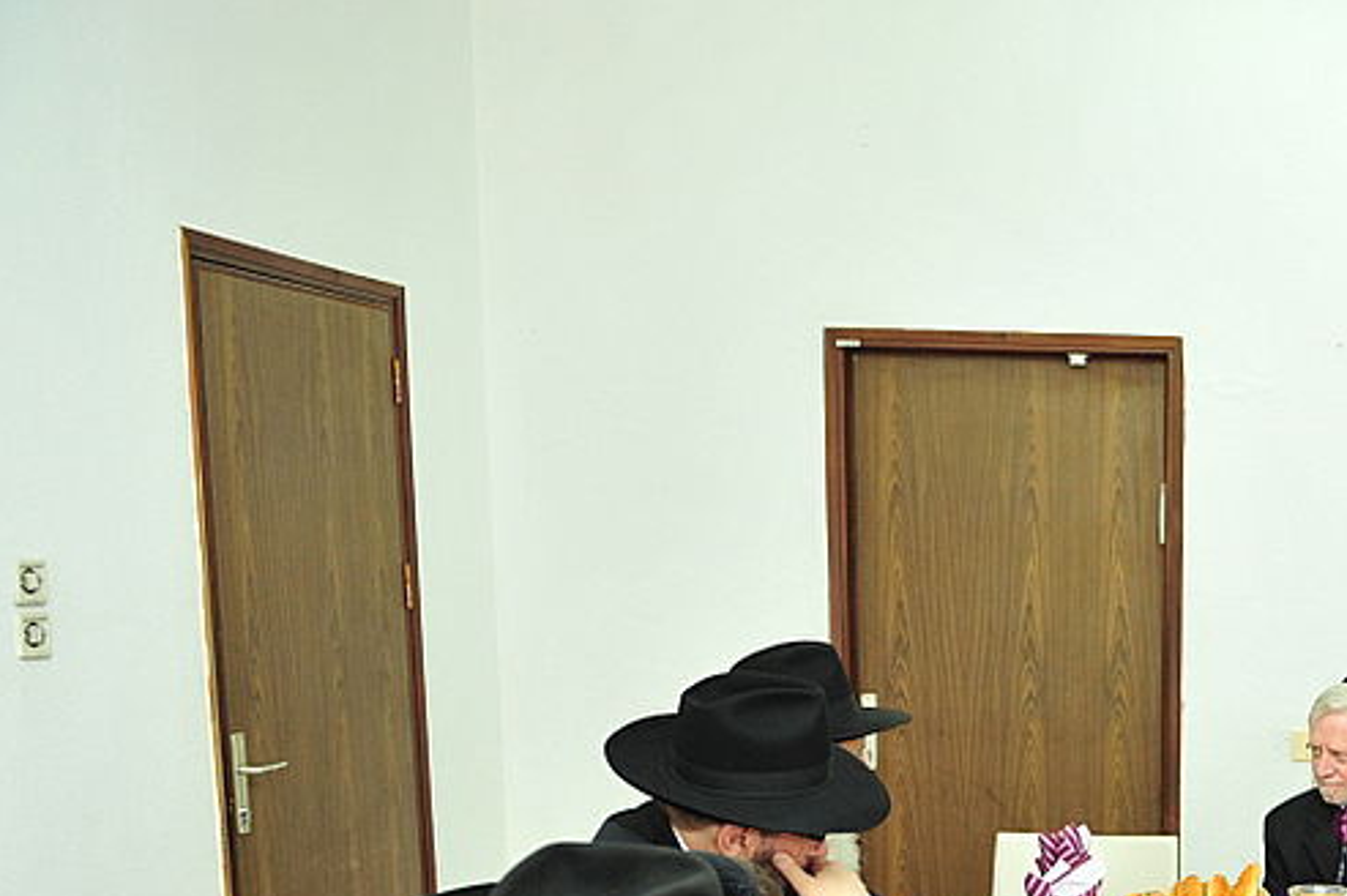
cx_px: 1393
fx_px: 2019
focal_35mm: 54
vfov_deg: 23.8
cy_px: 927
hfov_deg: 33.3
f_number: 4
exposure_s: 1/160
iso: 1250
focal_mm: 26
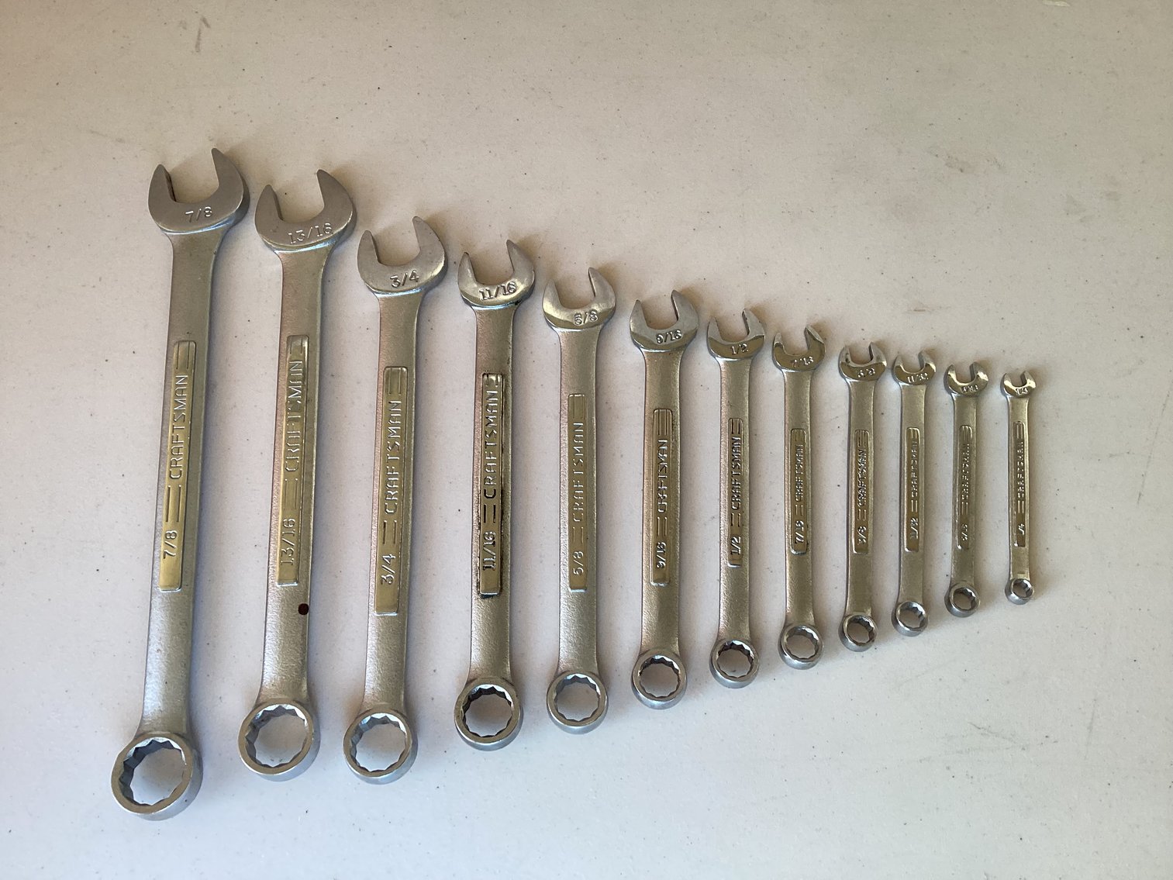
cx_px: 586
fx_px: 1051
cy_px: 440
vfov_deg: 45.4
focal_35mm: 31
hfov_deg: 58.3
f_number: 2.4
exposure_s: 1/120
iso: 50
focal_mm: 3.3
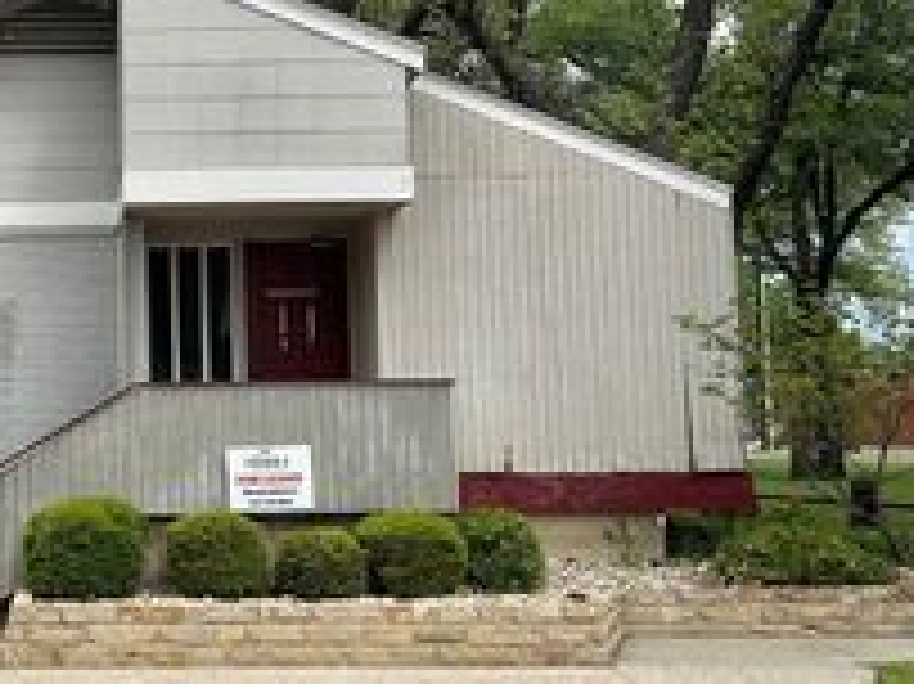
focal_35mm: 64
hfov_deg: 28.9
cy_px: 236
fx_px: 1689
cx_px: 68
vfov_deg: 22.8
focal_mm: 5.7
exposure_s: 1/3460
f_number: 1.5
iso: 50
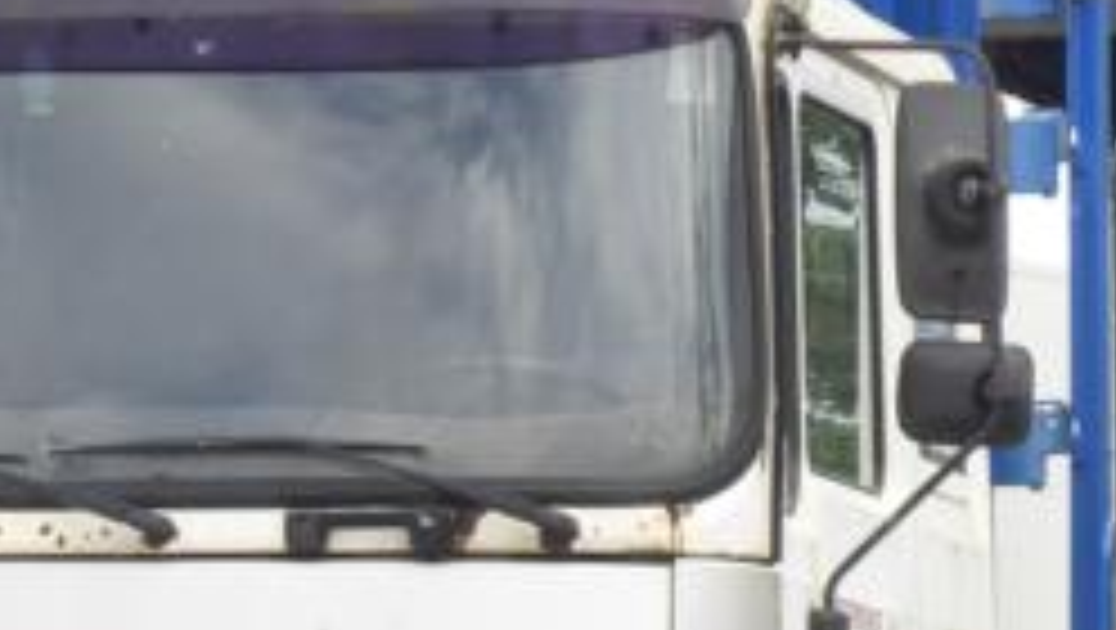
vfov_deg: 2.3
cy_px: 612
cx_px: 630
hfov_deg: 4.1
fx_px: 15608
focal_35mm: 527
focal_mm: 24.2
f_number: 5.3
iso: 160
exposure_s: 1/160
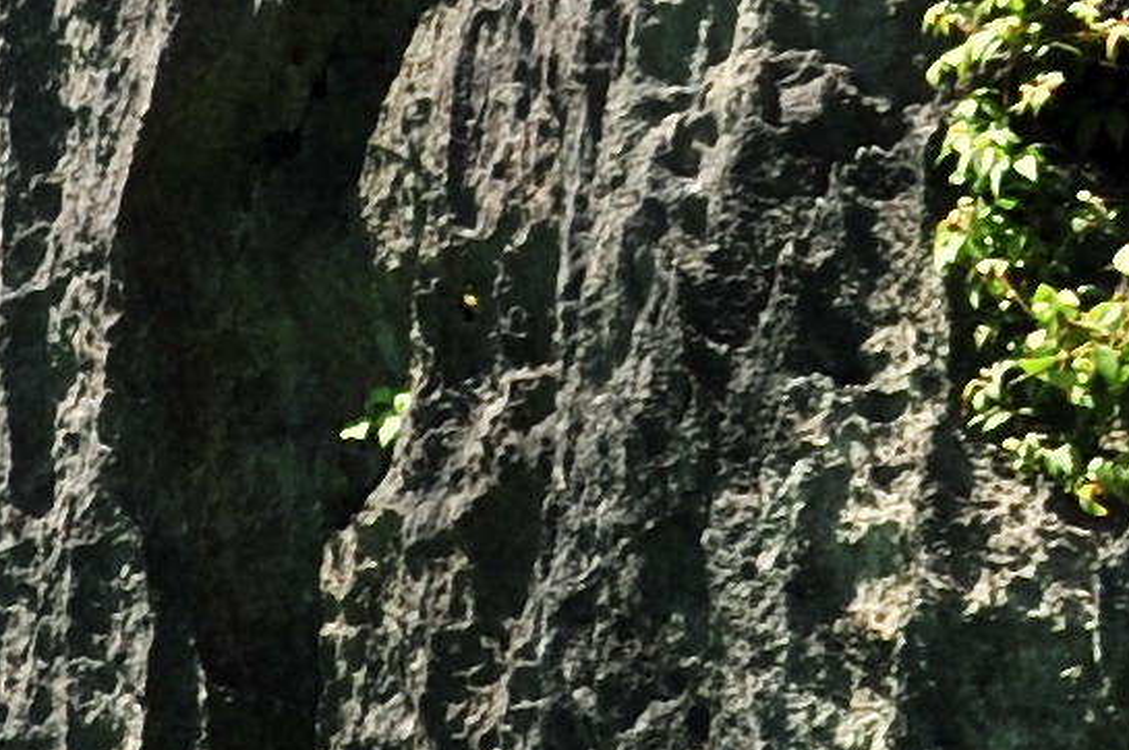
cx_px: -1974
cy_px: 211
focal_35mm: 547
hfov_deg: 3.7
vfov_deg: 2.5
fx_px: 17134
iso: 160
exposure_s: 1/320
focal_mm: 70
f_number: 8
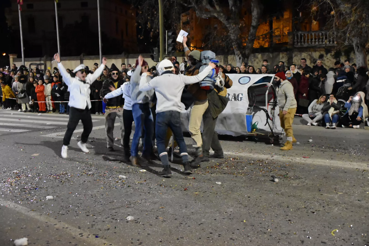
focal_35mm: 46
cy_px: 123
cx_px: 184
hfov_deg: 42.3
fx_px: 477
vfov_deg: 28.9
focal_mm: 31
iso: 9000
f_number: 4.2
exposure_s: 1/60
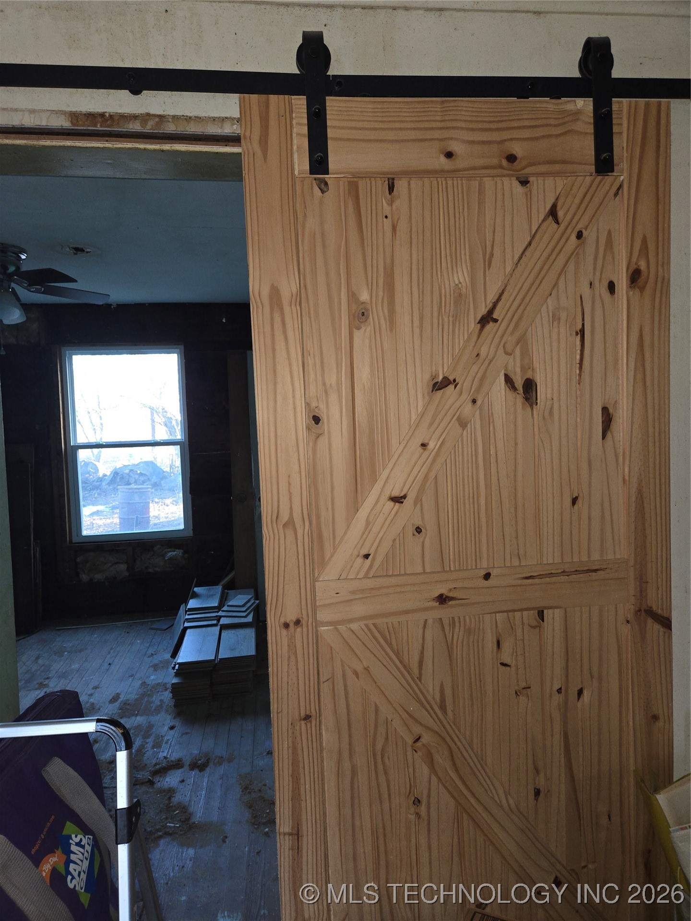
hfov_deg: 58.9
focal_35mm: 23
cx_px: 346
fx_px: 612
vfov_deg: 73.9
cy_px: 460
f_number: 1.8
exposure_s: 1/40
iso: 125
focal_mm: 5.4
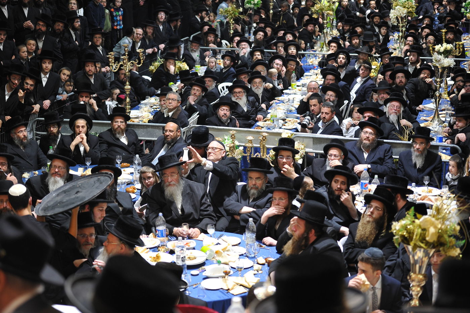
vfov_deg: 19.4
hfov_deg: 28.9
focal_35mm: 70
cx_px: 235
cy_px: 156
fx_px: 913
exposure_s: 1/125
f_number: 2.8
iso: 1000
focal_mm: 70
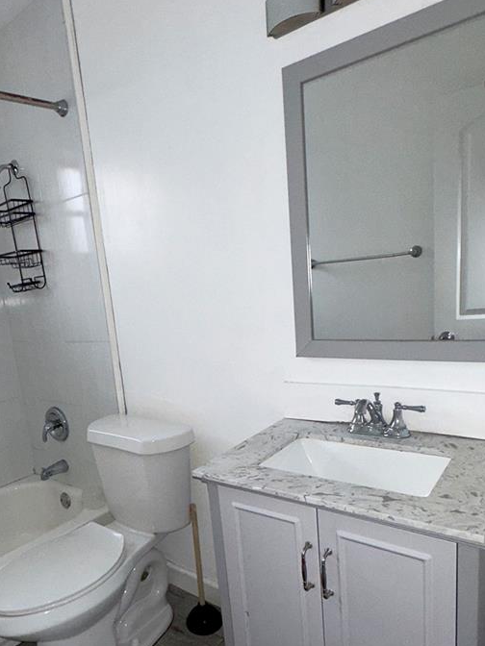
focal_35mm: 25
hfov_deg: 54.3
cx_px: 184
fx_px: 467
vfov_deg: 68.8
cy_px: 382
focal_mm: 2.22
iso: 250
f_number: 2.2
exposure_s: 1/68
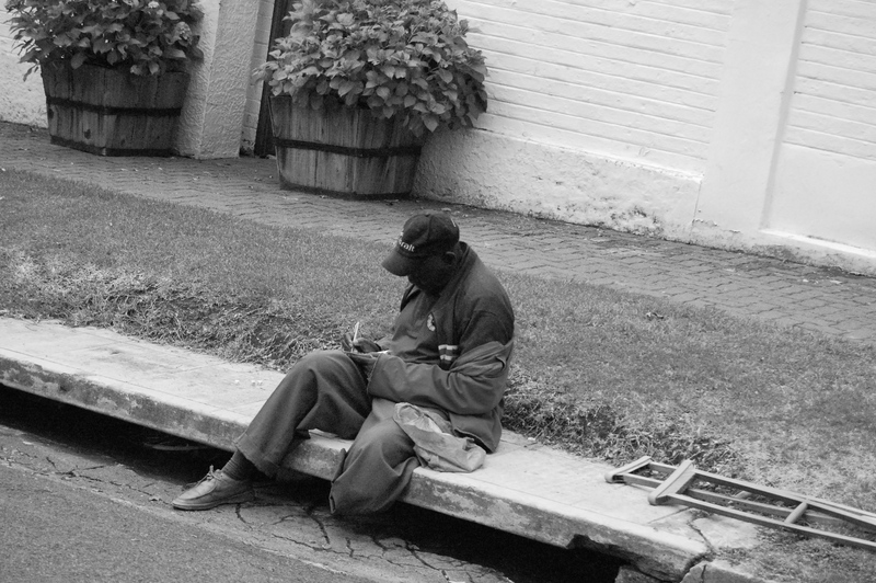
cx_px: 438
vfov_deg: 16.5
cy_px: 292
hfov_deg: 24.6
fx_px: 2006
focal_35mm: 82
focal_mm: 55
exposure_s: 1/1600
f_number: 7.1
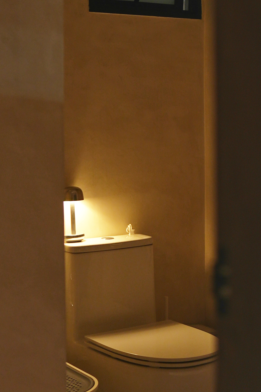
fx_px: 827
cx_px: 193
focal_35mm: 76
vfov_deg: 26.2
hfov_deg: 17.8
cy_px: 86
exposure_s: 1/8
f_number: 1.4
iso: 160
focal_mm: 24
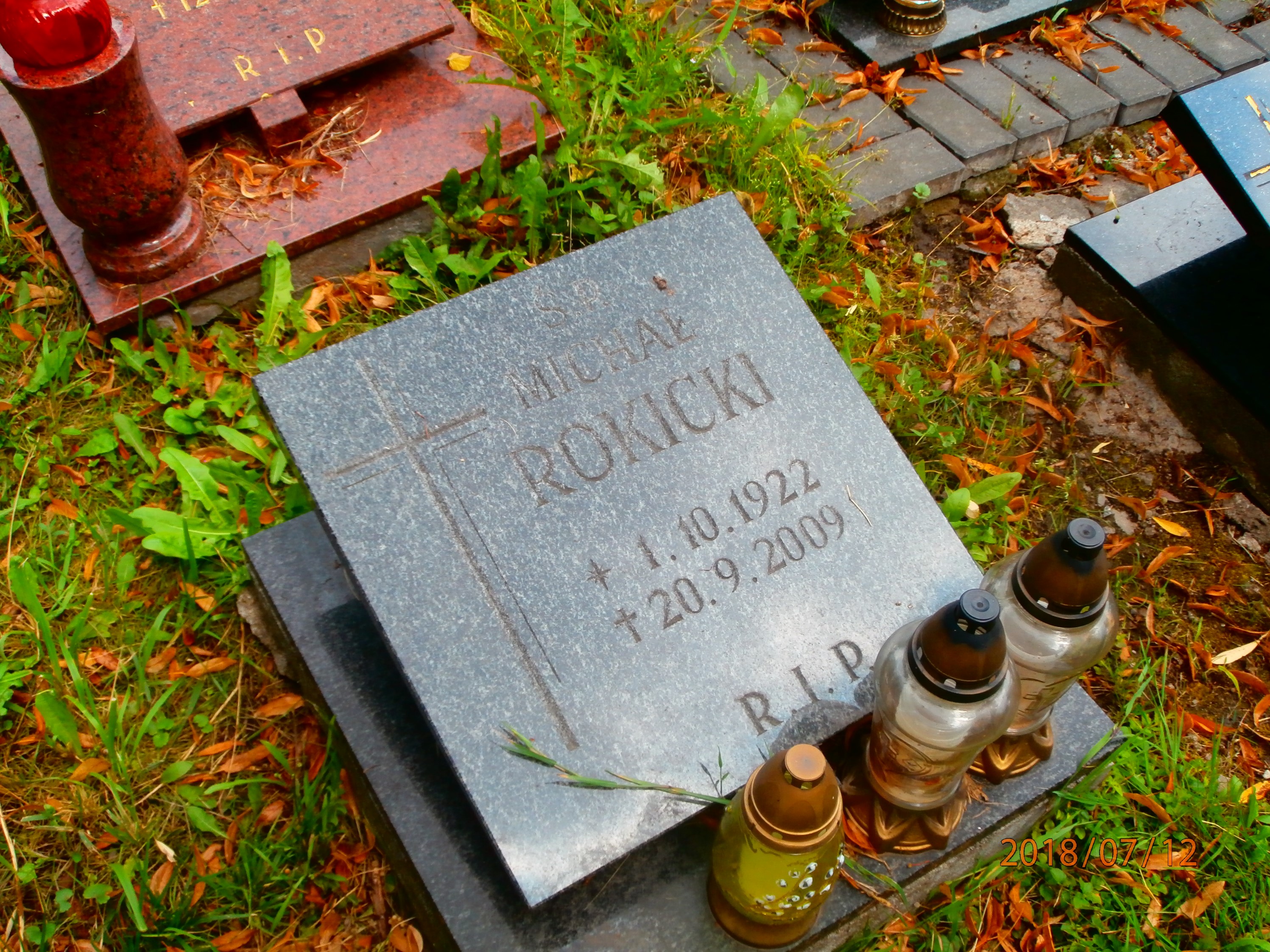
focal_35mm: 38
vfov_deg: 37.7
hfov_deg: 49.0
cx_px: 635
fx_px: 1394
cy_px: 476
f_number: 3.9
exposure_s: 1/200
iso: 100
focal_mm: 6.67
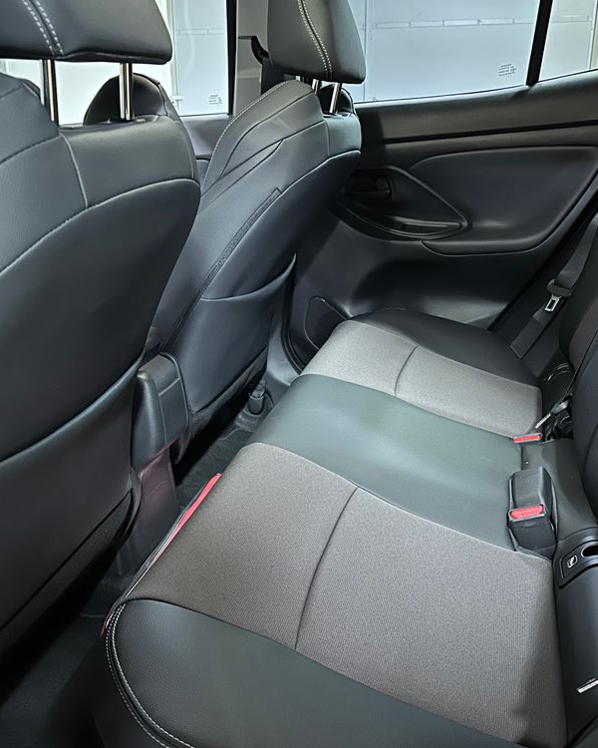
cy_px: 368
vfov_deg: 55.7
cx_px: 299
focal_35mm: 32
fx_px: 708
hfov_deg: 45.8
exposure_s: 1/17
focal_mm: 6.86
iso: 1600
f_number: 1.78
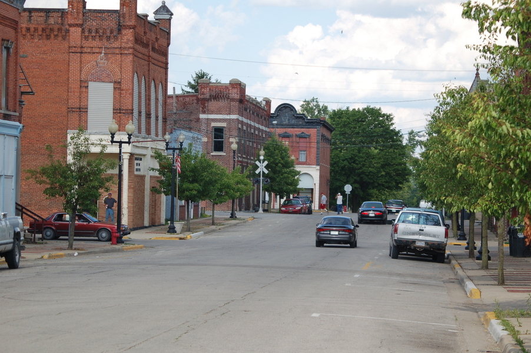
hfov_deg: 14.9
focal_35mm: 138
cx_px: 266
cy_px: 176
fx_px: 2034
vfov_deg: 9.9
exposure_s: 1/500
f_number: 5.6
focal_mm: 92
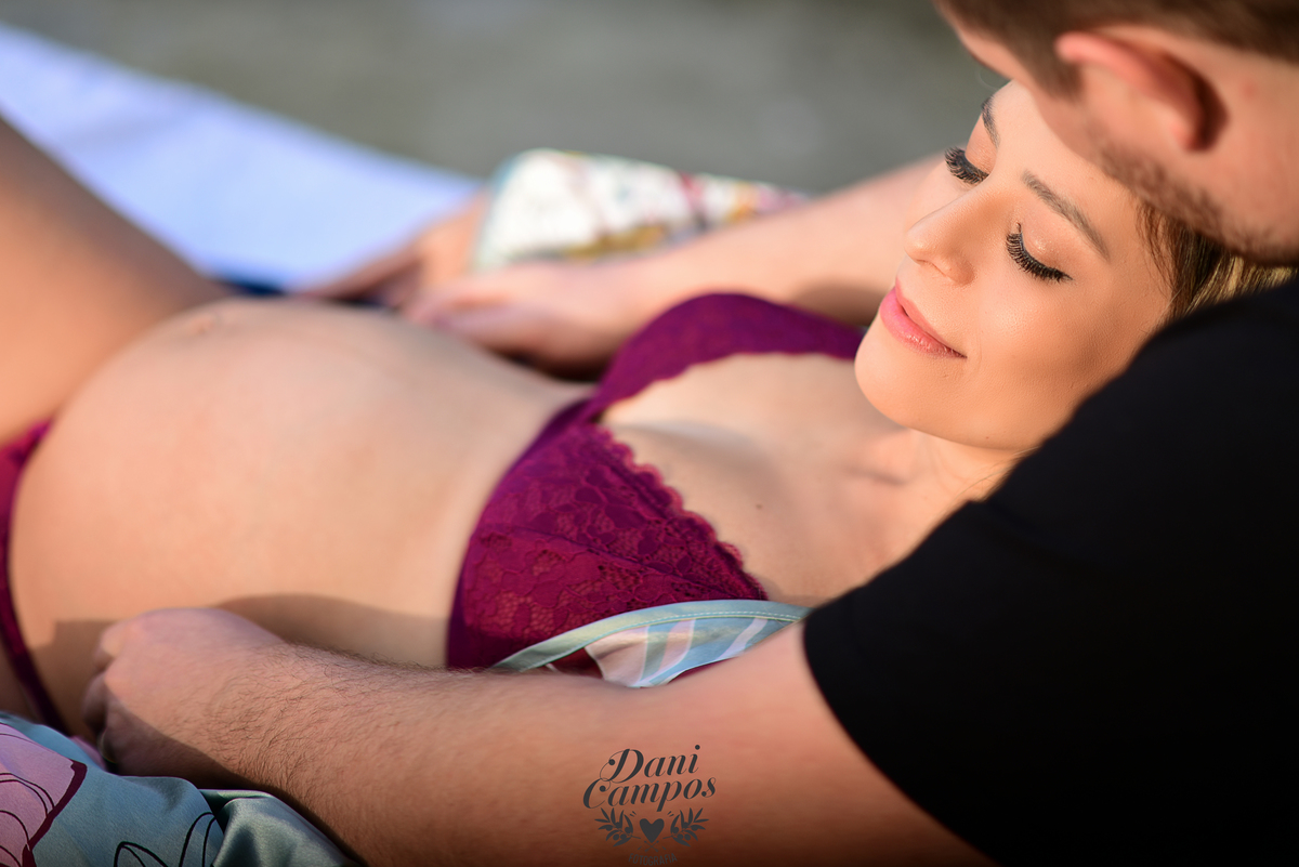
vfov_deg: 16.1
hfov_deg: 23.9
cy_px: 434
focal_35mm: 85
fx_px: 3068
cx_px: 650
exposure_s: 1/500
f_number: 1.8
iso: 100
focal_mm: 85
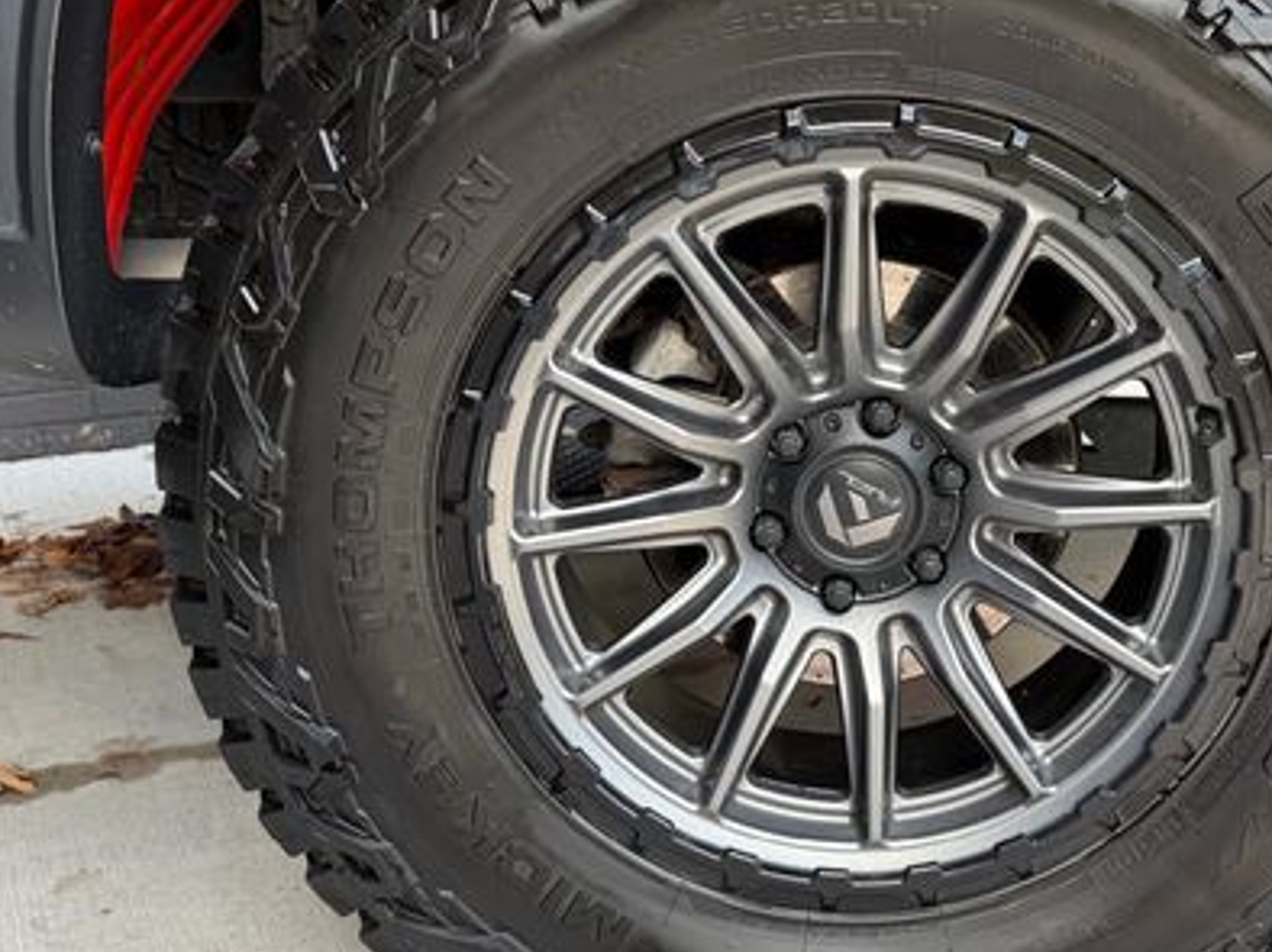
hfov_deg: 47.3
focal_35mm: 39
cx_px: 823
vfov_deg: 36.8
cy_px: 503
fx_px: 1432
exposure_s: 1/401
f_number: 1.78
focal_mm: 6.76
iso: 100
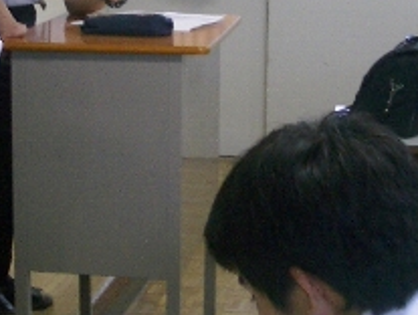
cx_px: 166
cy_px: 79
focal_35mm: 108
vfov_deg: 13.7
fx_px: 1306
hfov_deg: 18.2
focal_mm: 5.8
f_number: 2.6
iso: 100
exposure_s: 1/40
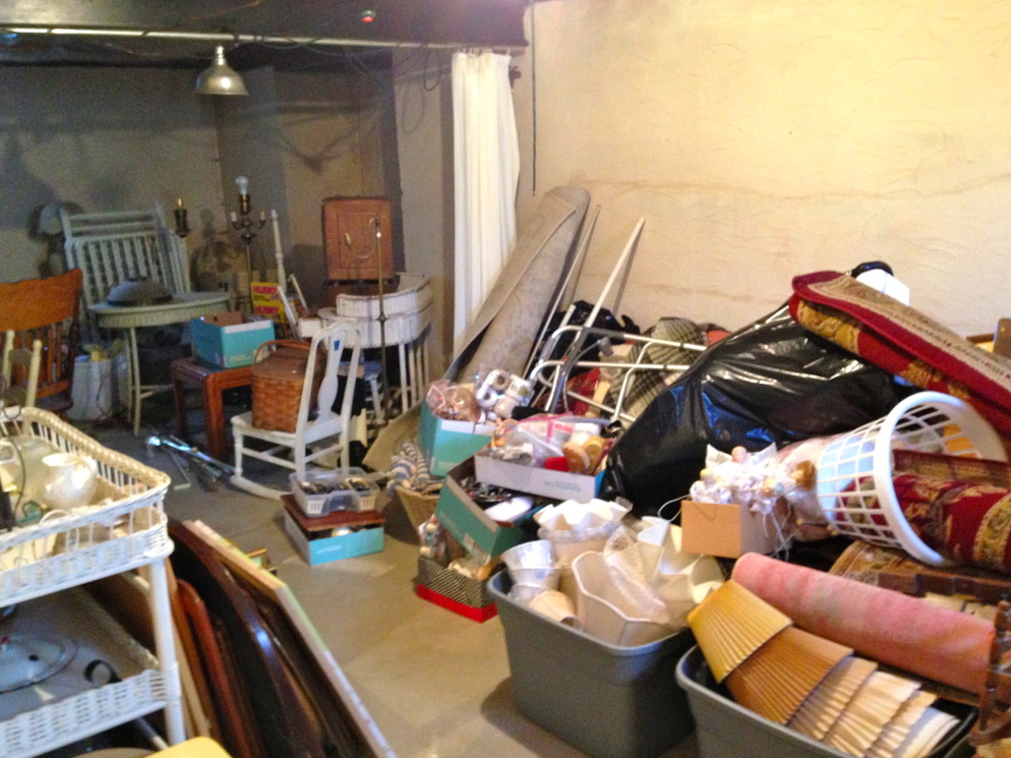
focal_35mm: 34
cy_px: 383
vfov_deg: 41.8
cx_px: 498
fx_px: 993
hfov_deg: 54.0
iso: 320
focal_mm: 4.12
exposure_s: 1/17
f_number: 2.4
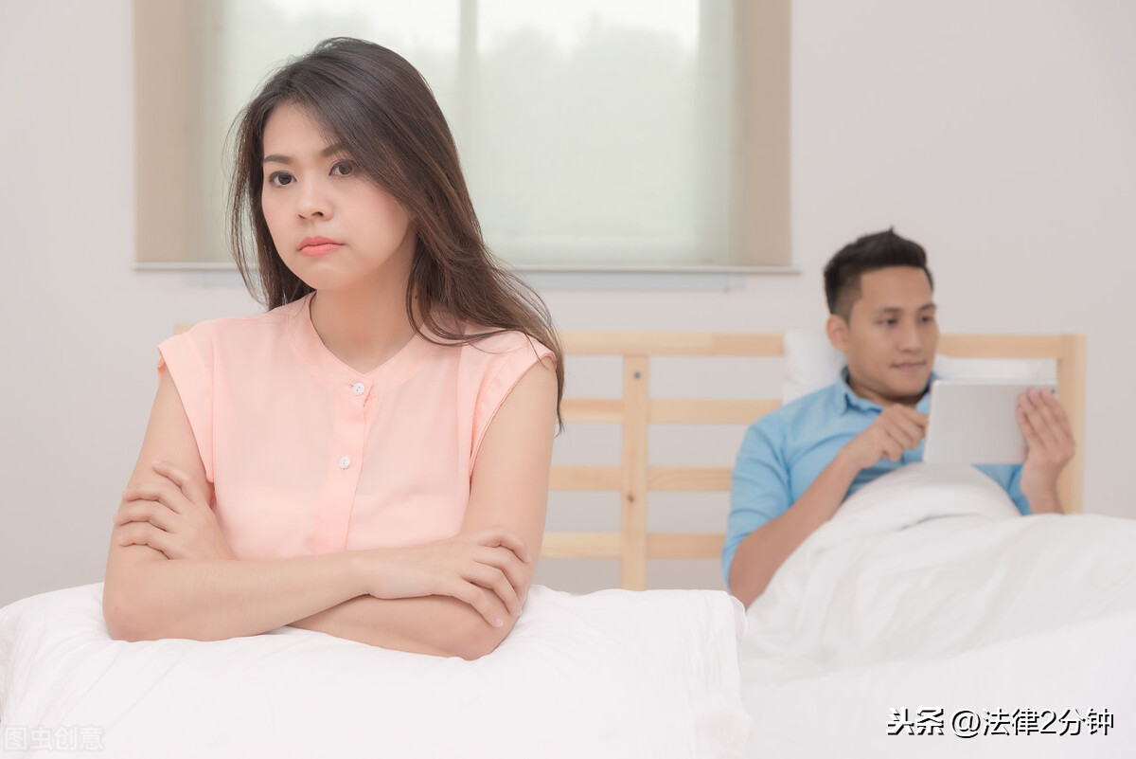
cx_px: 568
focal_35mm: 70
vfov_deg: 19.5
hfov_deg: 28.8
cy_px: 380
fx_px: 2210
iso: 250
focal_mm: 70
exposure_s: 1/60
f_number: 6.3
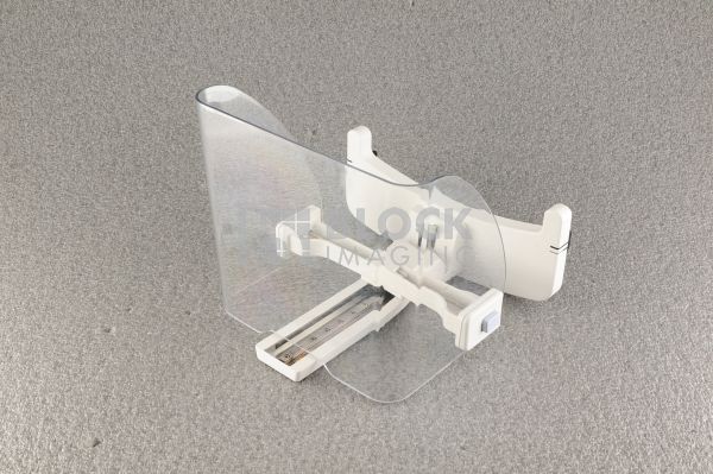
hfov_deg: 39.6
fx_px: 989
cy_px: 237
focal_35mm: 50
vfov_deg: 26.9
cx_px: 356
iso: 1600
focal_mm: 50
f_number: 13
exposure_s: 1/160
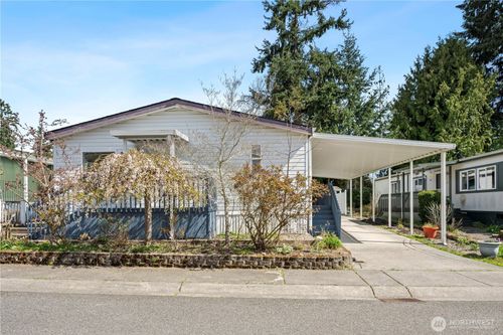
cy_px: 168
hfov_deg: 79.9
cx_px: 252
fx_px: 300
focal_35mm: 22
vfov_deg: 58.3
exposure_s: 1/200
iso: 200
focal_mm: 21.5
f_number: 8
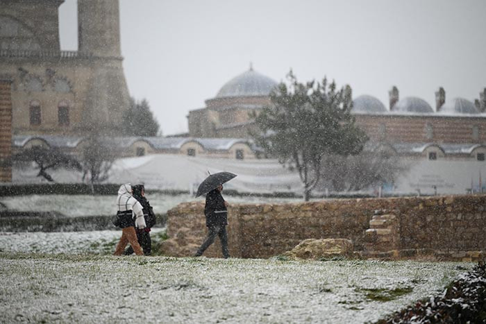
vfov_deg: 6.9
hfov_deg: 10.3
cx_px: 243
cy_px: 162
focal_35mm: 200
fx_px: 2700
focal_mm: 200
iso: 280
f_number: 2.8
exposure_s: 1/320
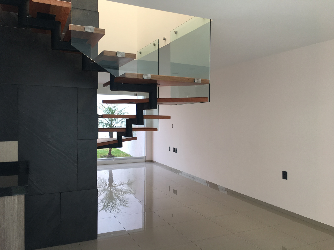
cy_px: 125
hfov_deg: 61.7
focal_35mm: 29
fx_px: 280
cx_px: 167
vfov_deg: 48.2
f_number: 2.2
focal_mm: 4.15
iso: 25
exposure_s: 1/120
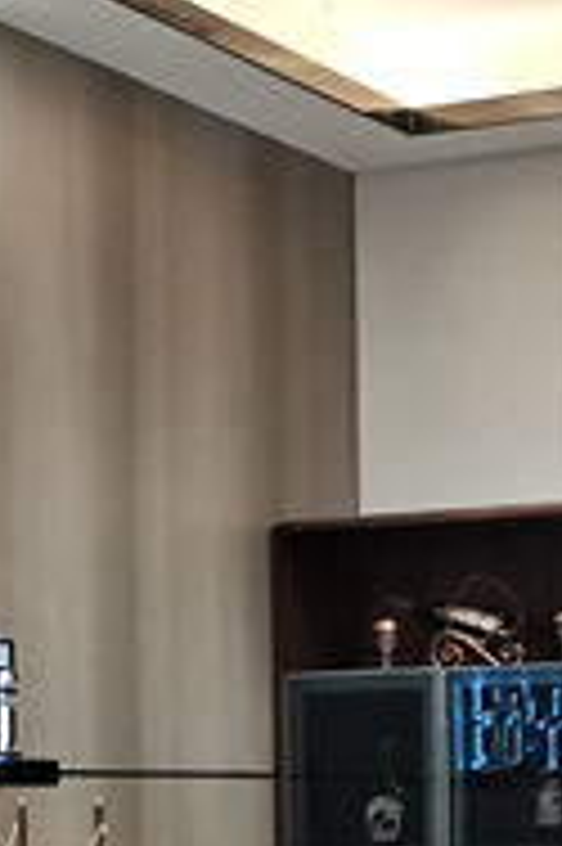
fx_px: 2698
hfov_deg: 11.9
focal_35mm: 115
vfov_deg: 17.4
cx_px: 373
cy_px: 842
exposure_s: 1/50
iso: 320
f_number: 1.8
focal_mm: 5.58
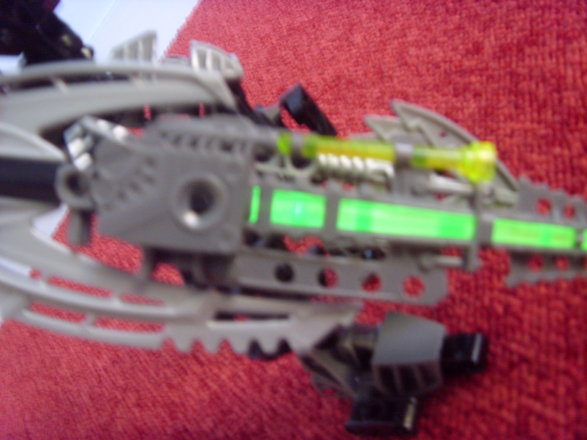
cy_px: 220
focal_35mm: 31
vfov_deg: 45.4
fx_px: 526
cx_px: 294
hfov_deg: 58.4
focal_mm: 6.3
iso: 300
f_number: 3.5
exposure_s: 1/12
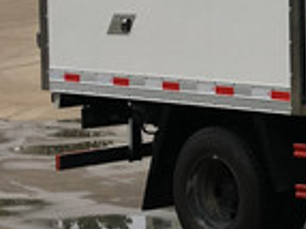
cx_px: 552
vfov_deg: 10.3
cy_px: 60
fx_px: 1272
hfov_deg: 12.5
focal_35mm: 144
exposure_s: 1/361
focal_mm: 4.15
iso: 25
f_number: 2.2
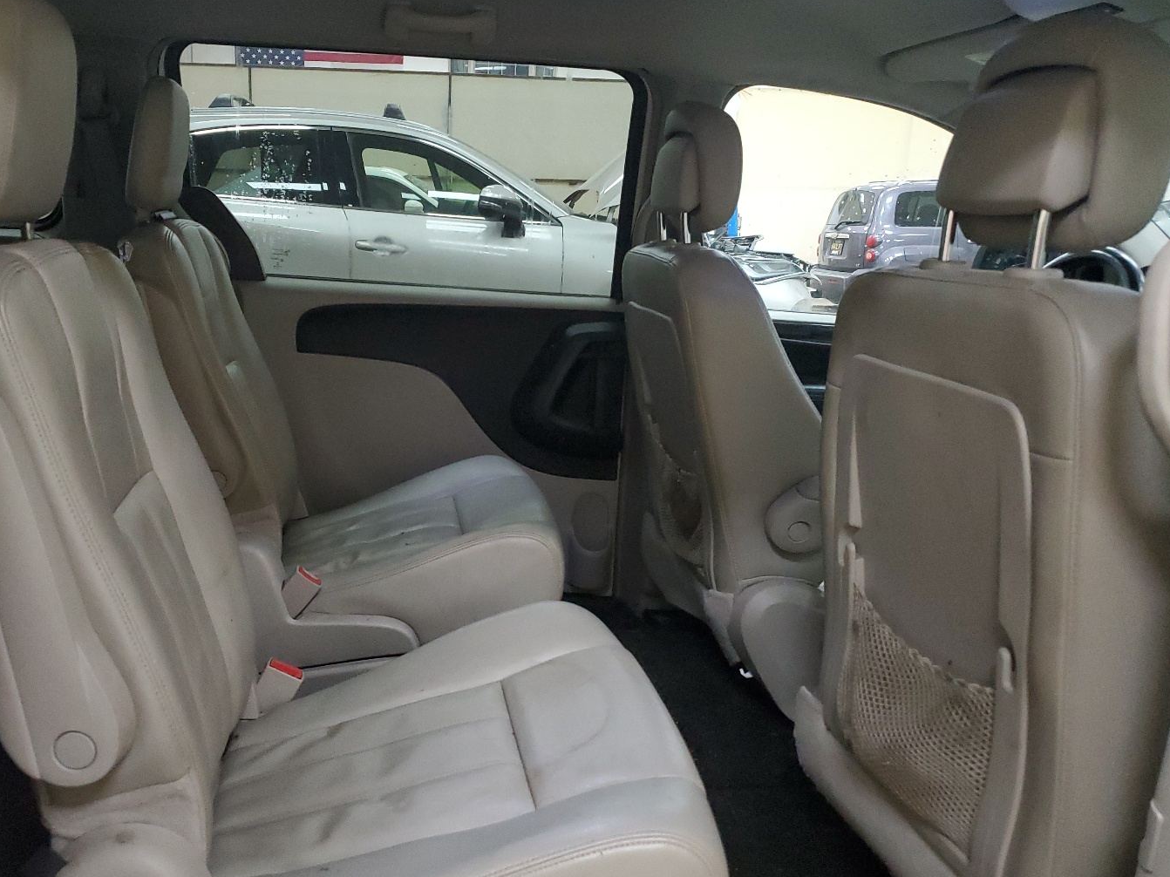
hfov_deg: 58.1
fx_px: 1048
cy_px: 459
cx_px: 498
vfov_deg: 45.4
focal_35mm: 31
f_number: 1.5
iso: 421
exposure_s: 1/60.2
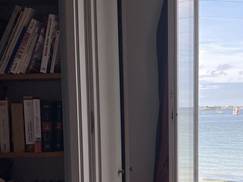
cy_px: 149
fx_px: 456
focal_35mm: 65
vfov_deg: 22.3
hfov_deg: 29.4
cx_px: 181
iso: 20
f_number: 1.8
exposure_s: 1/453
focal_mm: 3.99
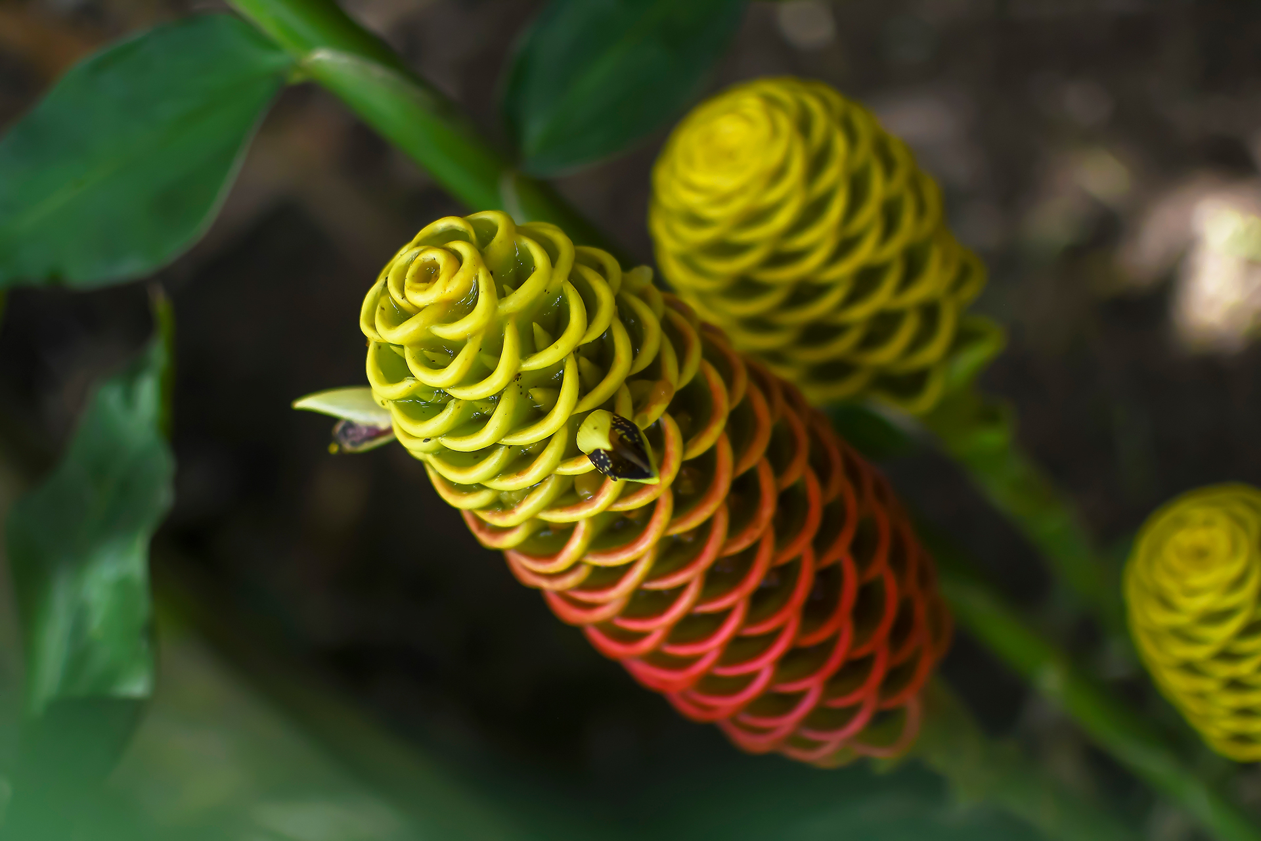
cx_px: 630
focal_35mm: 52
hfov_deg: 38.2
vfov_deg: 26.0
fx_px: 1821
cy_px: 420
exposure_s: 1/4000
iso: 640
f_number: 14
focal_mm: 35
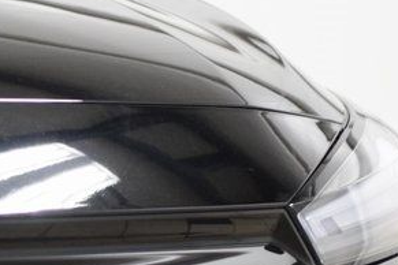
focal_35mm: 343
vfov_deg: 4.0
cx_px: -134
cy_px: 380
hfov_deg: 6.0
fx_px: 3789
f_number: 2.8
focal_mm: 65
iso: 1600
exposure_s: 1/100
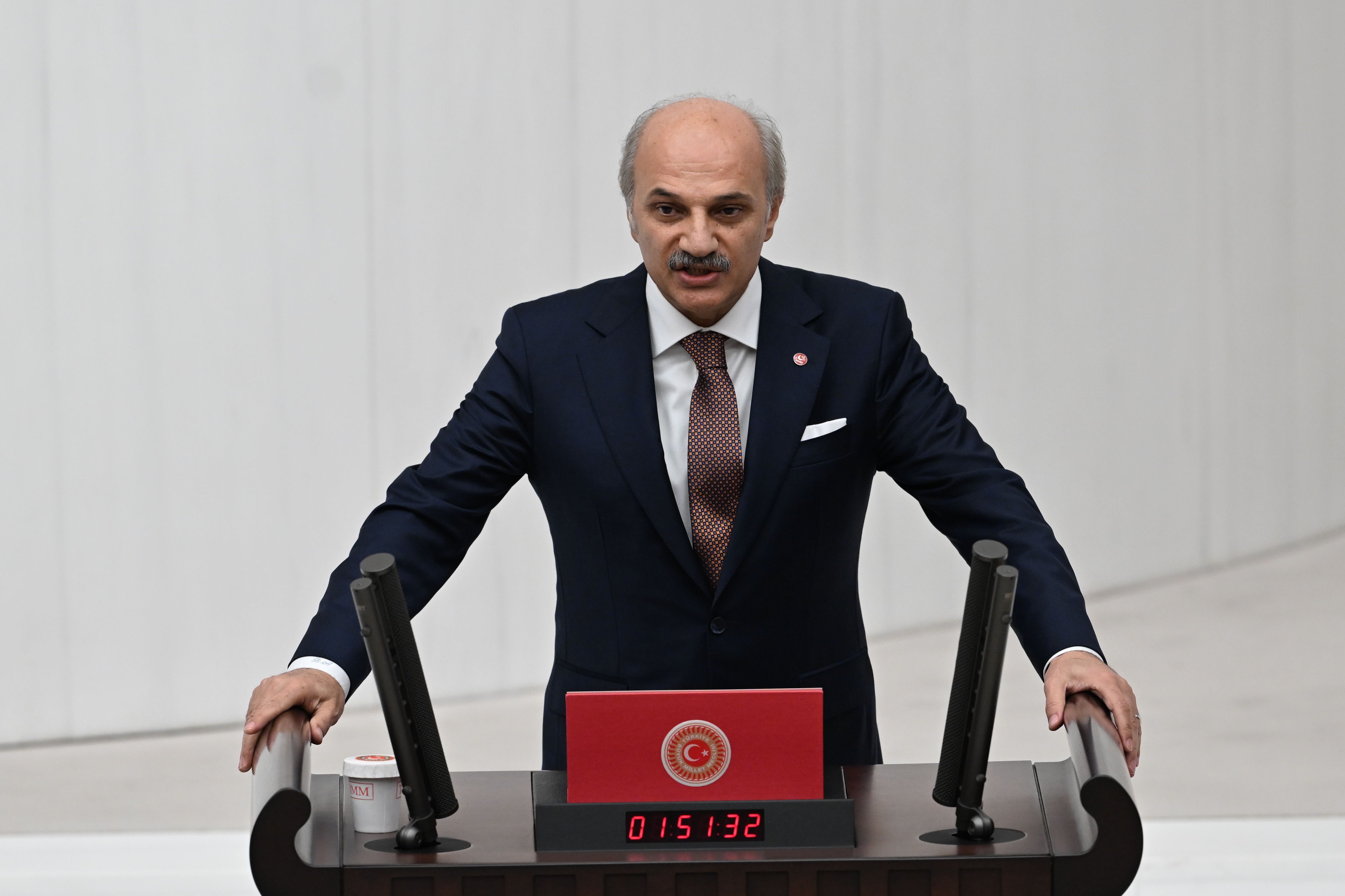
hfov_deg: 3.4
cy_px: 448
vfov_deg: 2.3
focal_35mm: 600
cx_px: 672
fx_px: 22410
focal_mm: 400
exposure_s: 1/320
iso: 1600
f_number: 4
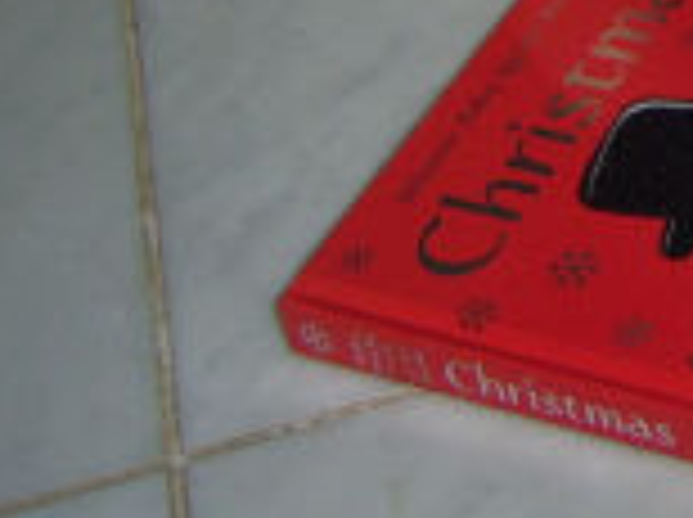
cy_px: -333
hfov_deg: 15.5
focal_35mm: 121
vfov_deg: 11.5
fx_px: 2419
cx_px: 900
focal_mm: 8.13
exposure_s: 1/30
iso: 141
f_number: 2.7
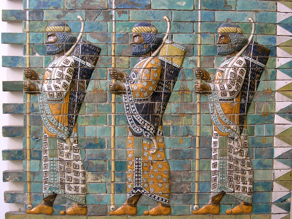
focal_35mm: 47
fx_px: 396
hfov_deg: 40.4
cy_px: 110
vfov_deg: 30.9
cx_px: 146
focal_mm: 10.1
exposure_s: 1/11
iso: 100
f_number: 3.1
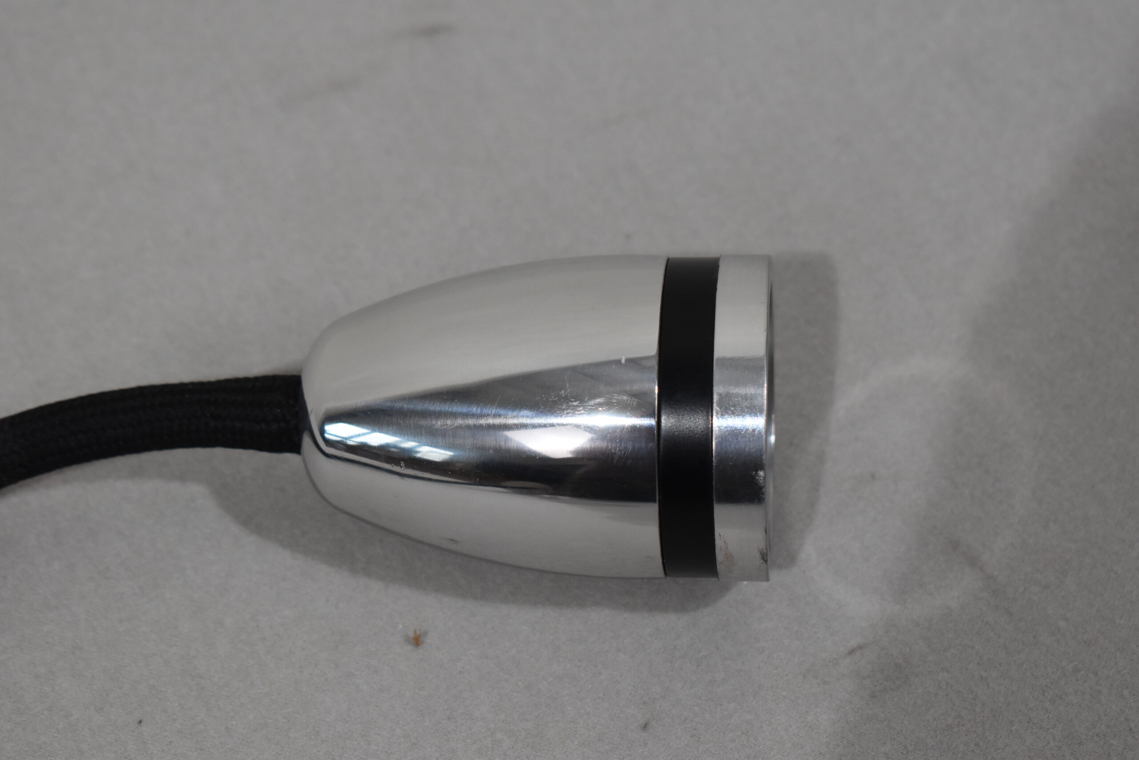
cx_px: 570
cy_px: 380
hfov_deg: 24.6
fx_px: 2610
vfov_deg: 16.6
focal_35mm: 82
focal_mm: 55
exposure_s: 1/200
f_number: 5.6
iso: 800
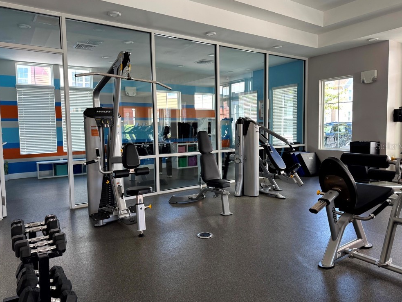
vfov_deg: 54.9
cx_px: 205
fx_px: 290
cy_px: 146
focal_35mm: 25
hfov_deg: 69.4
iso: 100
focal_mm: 6.76
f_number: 1.78
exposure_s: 1/121
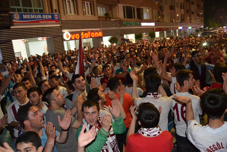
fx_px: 170
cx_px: 114
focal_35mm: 27
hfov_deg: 67.4
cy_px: 76
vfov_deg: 47.9
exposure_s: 1/60
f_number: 3.5
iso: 3200
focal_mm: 18
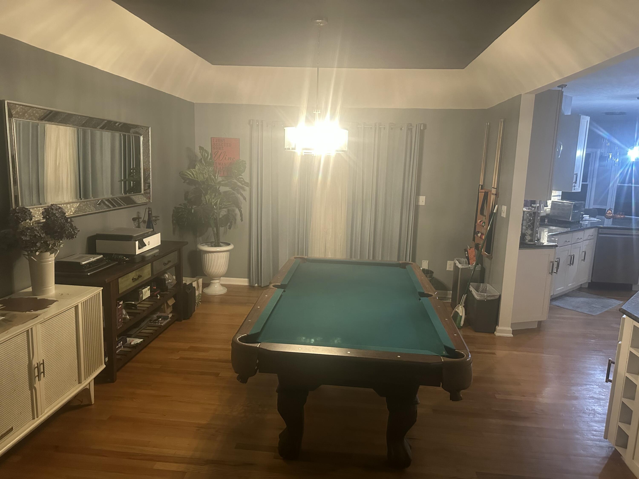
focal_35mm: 24
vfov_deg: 56.8
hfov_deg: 71.6
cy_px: 240
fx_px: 443
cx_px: 320
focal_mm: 6.86
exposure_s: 1/60
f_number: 1.78
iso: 500
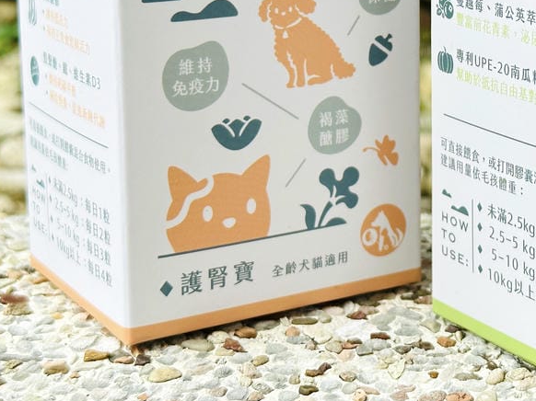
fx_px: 1532
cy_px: 18
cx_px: 440
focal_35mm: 99
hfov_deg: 19.6
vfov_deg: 14.7
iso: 64
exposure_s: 1/467
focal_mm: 6.86
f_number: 1.78
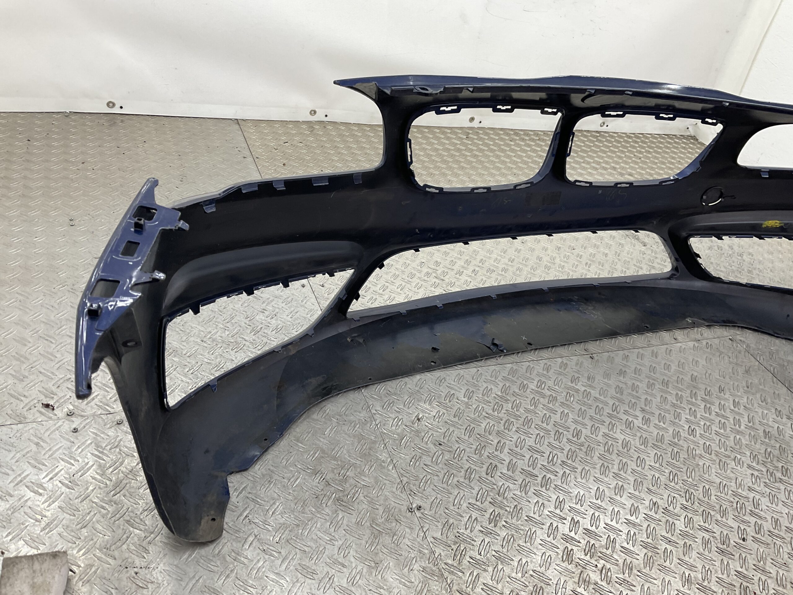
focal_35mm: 29
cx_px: 396
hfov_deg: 61.7
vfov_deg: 48.2
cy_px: 298
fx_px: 664
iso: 40
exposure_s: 1/100
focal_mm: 3
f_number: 1.8
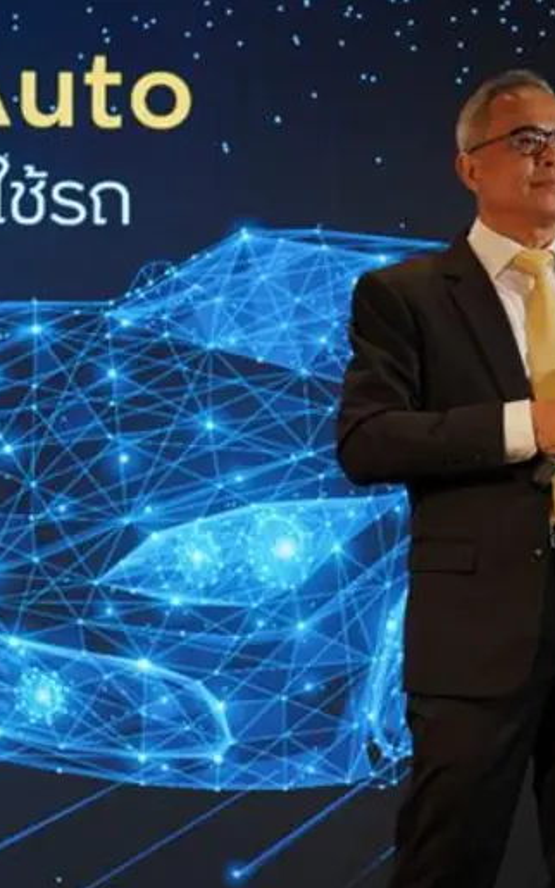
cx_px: 93
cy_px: 445
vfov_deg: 19.3
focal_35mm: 108
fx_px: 2613
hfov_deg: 12.1
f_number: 4
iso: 400
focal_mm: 70
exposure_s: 1/60
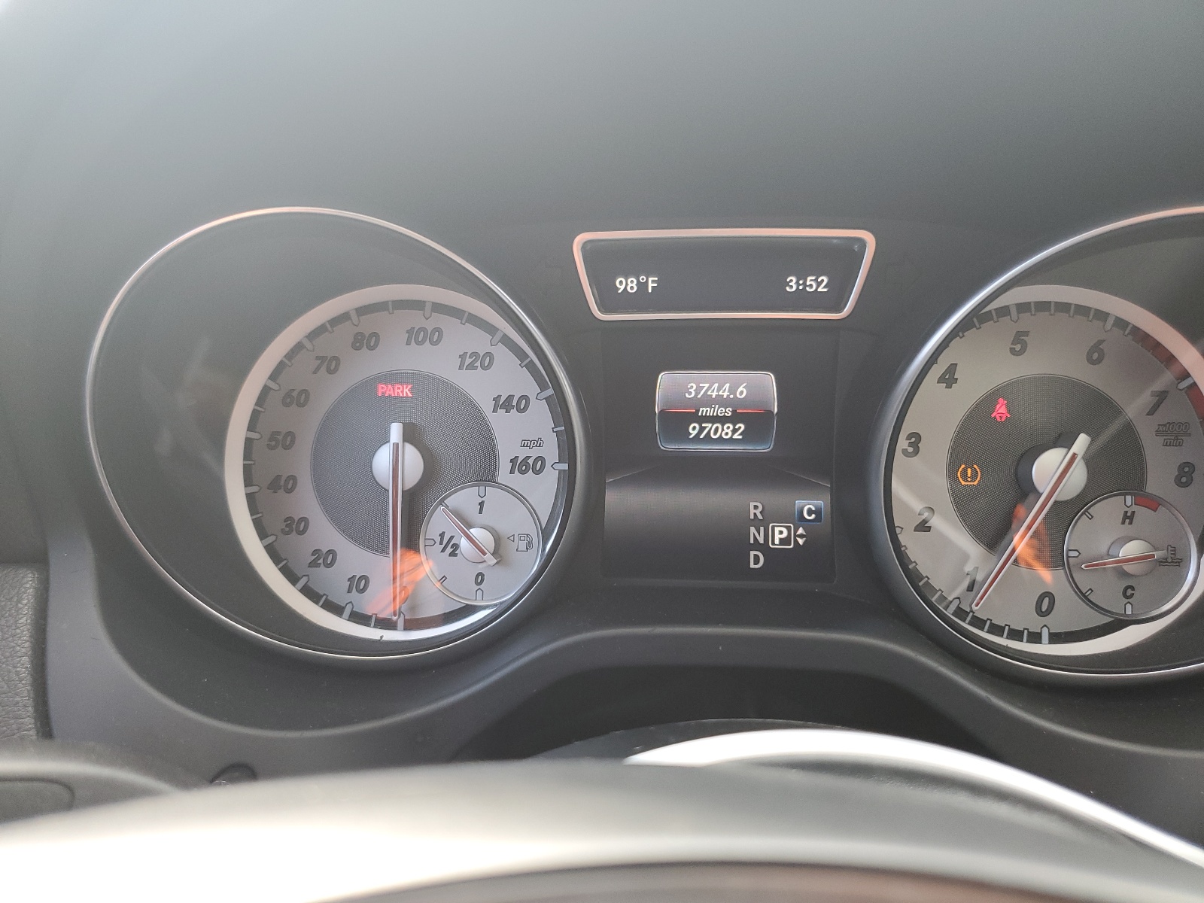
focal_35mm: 26
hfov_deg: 67.3
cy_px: 452
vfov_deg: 53.1
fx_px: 904
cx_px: 602
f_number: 1.5
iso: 81
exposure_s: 1/120
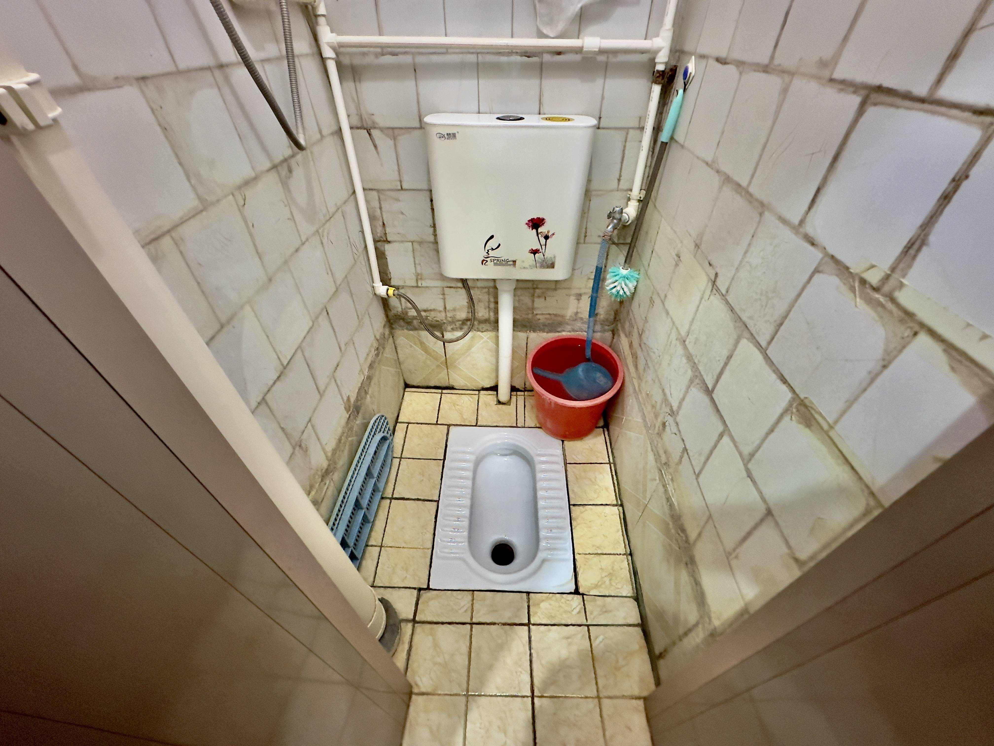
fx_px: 402
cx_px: 497
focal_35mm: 14
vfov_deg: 85.7
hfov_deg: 102.1
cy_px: 373
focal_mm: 2.22
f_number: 2.2
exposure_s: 1/34
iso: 800
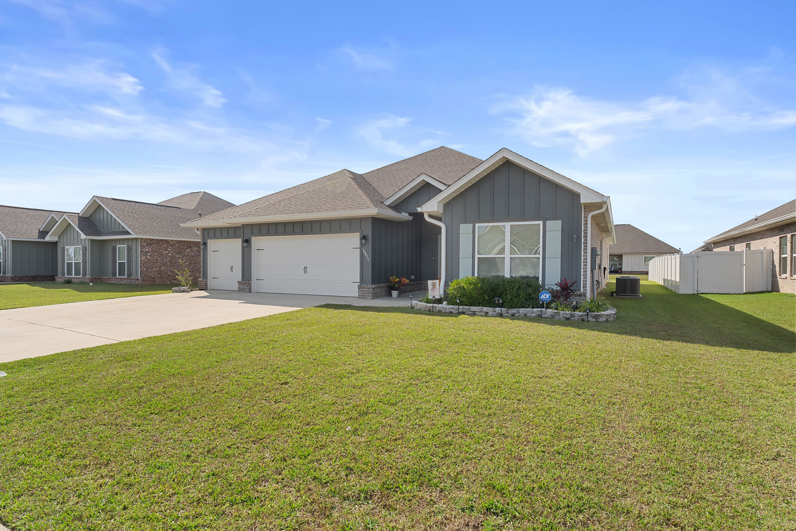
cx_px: 398
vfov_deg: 65.7
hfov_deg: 88.1
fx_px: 411
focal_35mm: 19
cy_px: 266
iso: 400
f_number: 8
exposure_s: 1/500
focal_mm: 18.6
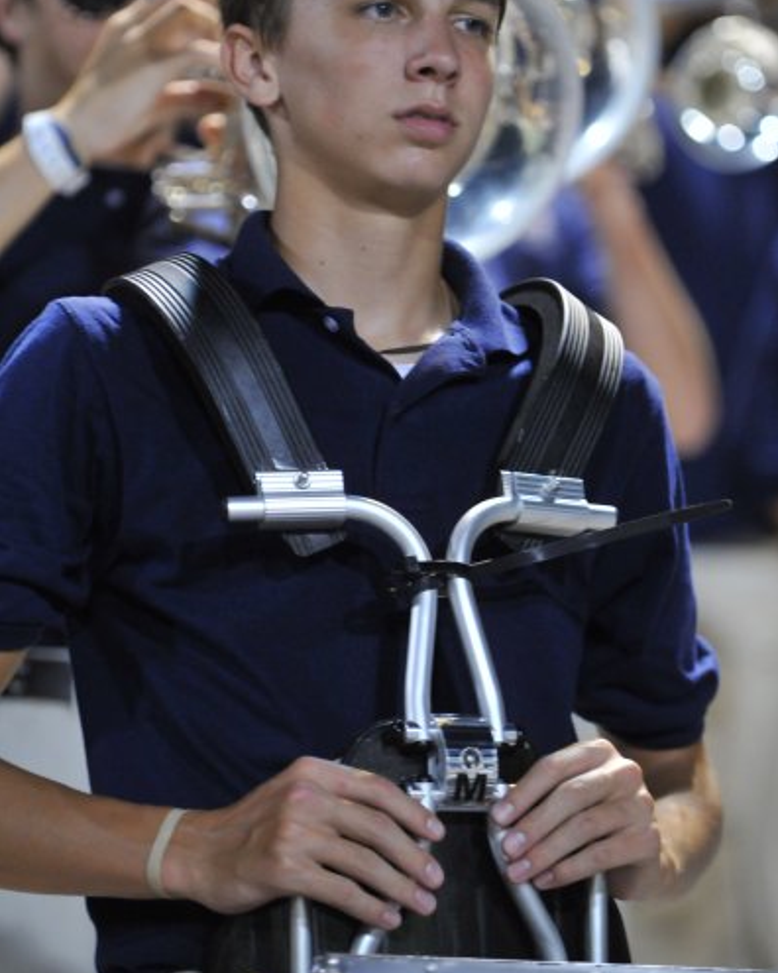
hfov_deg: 5.7
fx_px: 7858
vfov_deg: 7.1
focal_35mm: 273
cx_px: 390
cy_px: 421
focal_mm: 160
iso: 1600
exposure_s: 1/60
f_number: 2.8
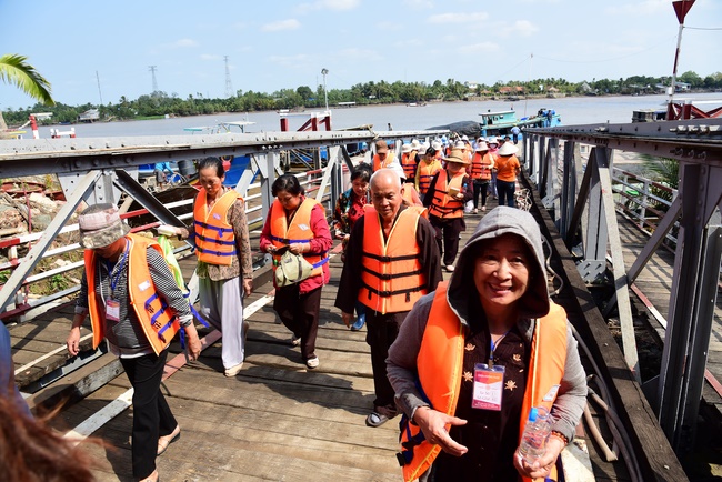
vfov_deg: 53.2
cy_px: 241
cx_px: 361
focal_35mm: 24
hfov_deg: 73.7
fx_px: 482
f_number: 6.3
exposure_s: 1/320
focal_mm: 24
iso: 160
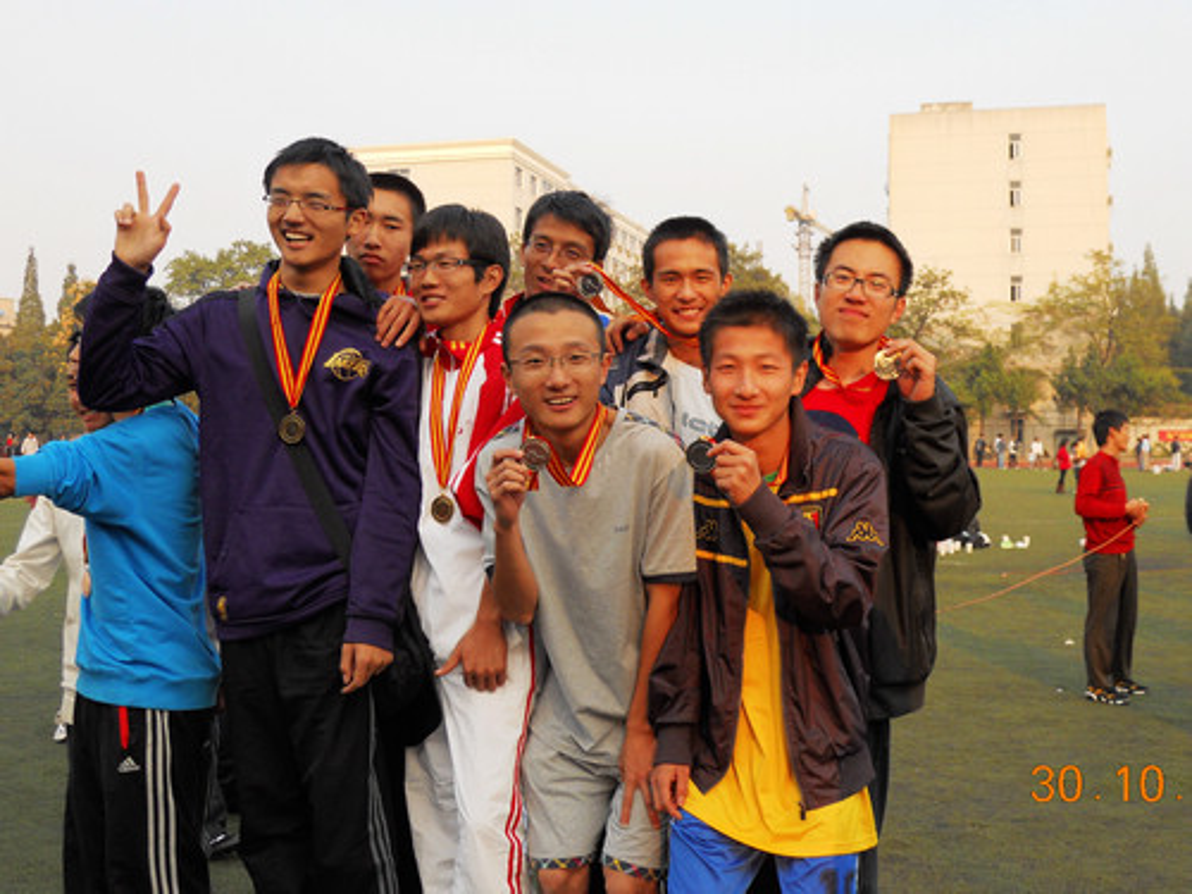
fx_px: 1102
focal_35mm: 32
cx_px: 596
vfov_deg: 44.2
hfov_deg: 56.8
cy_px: 447
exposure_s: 1/320
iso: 80
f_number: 2.8
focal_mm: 5.7
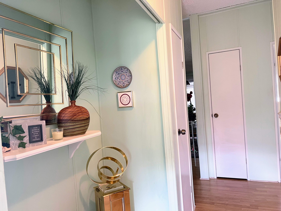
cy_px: 106
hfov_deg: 67.3
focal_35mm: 26
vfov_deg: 53.1
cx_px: 140
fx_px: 211
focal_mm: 5.7
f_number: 1.5
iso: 250
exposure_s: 1/60
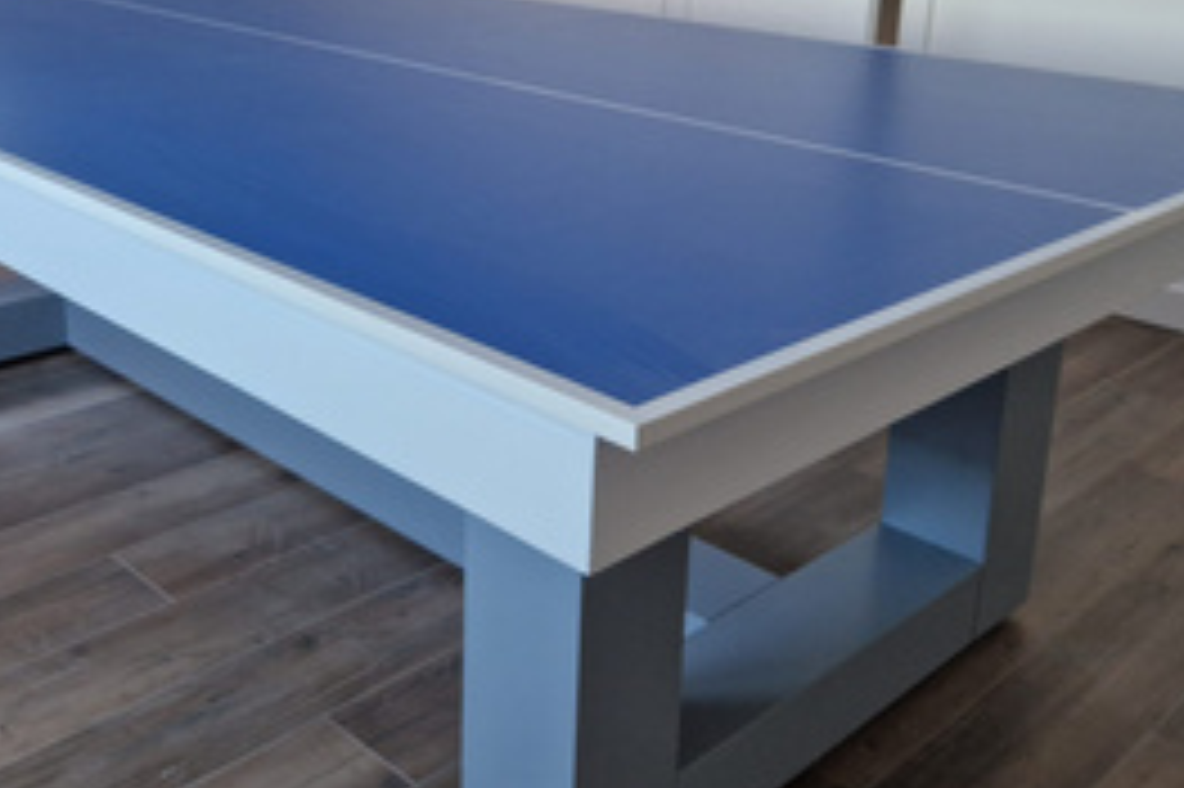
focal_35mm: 41
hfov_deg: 47.2
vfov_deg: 32.4
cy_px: 297
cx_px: 491
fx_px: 1348
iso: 200
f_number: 1.8
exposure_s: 1/180
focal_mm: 5.4
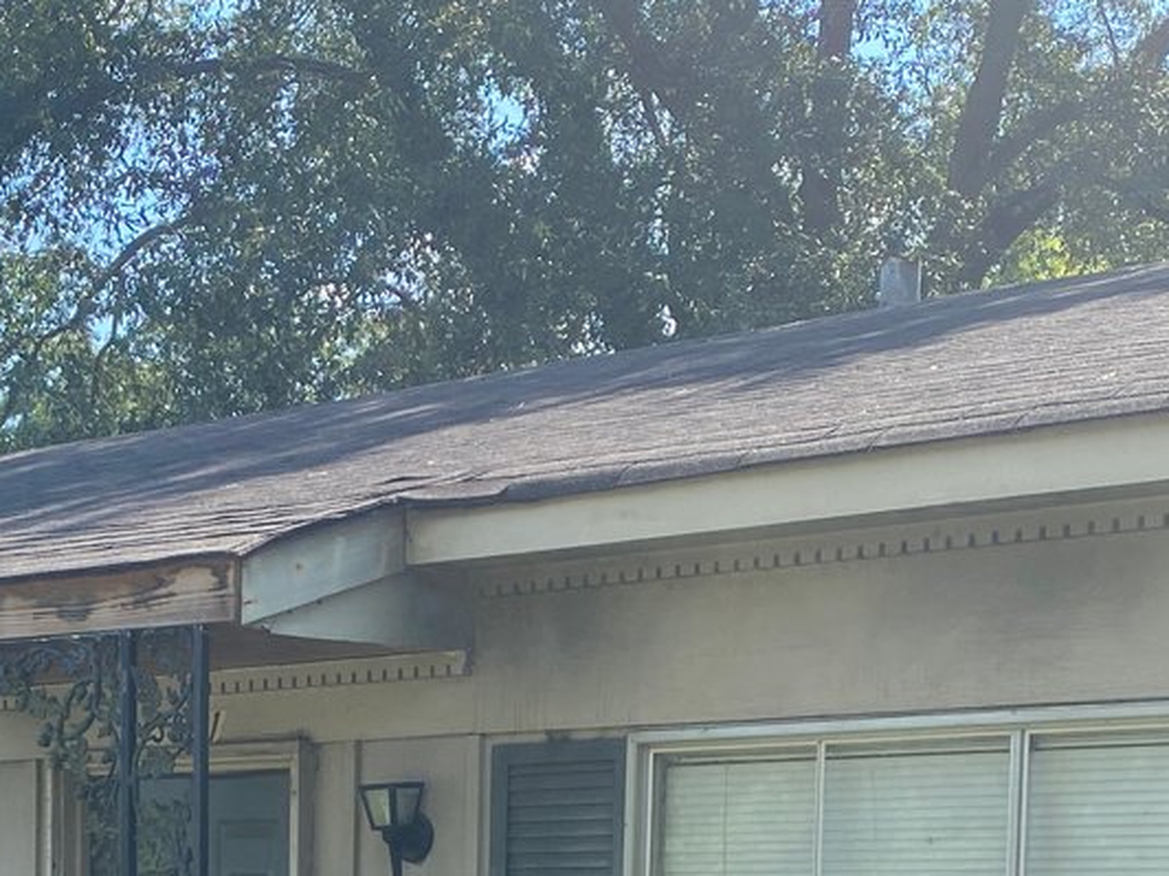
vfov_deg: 18.7
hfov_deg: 26.2
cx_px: 377
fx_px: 2499
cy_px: 1086
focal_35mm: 74
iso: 32
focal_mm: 4.25
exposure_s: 1/742
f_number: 1.8
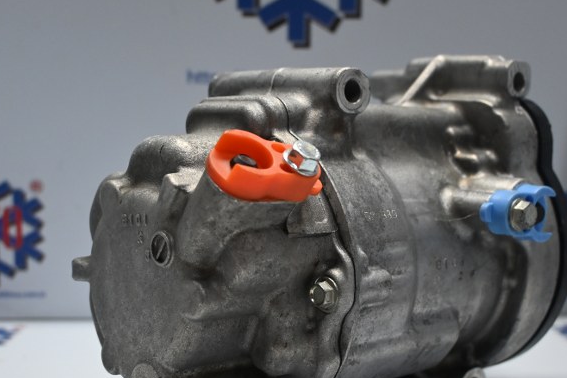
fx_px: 883
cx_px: 297
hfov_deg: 35.6
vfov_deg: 24.1
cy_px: 232
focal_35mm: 56
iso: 1000
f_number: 4.5
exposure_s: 1/125
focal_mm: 26.5
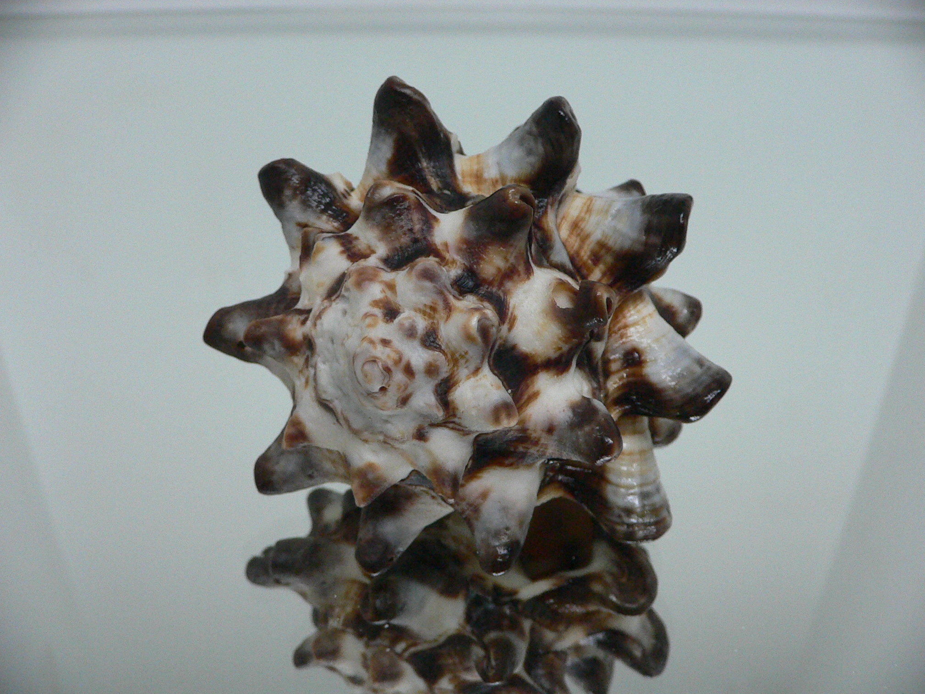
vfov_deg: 40.7
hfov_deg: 52.6
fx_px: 935
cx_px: 462
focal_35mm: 35
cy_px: 347
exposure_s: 1/50
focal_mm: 4.6
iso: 200
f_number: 2.8
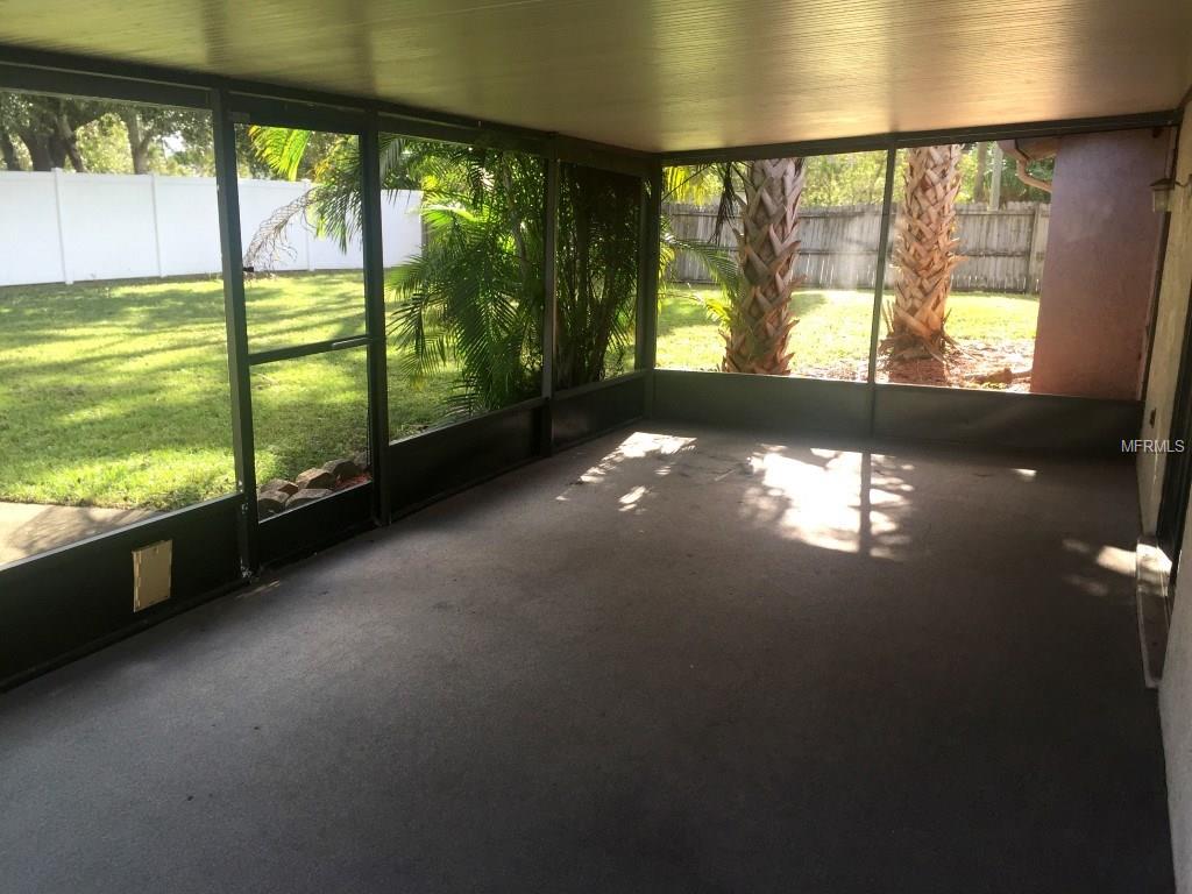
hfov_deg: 61.7
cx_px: 596
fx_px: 999
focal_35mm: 29
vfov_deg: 48.2
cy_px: 447
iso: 32
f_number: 2.2
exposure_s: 1/120
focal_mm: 4.15
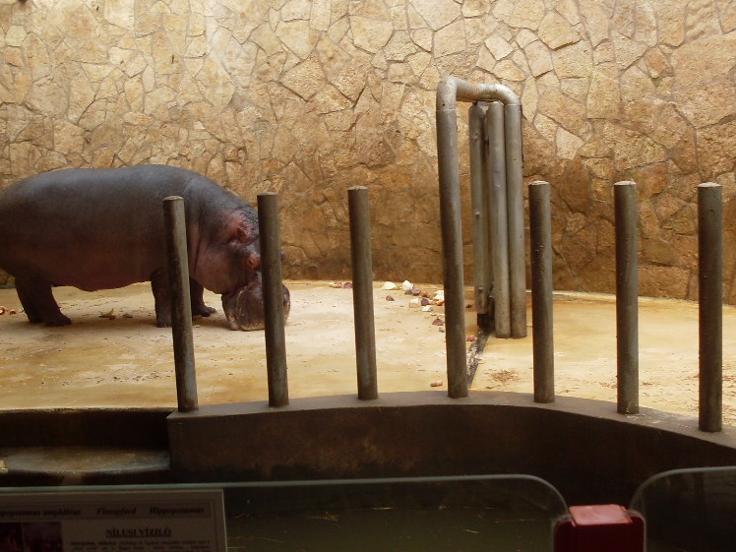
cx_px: 372
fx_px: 1106
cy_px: 321
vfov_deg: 28.0
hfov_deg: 36.8
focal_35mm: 52
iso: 80
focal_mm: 6.3
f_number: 2.8
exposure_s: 1/125
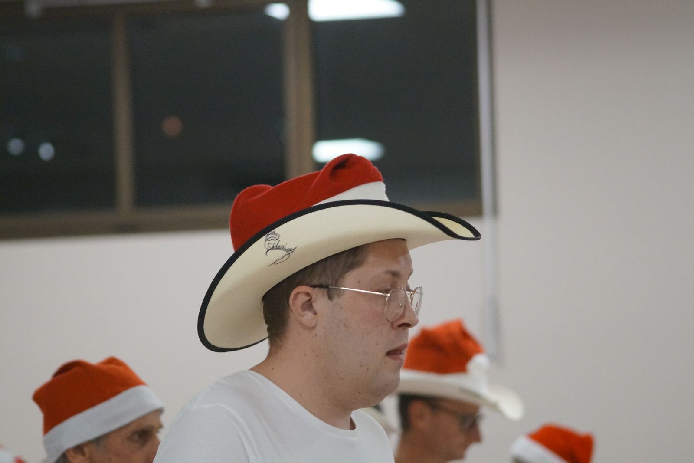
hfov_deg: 11.4
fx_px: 3470
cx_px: 347
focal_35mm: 180
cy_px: 232
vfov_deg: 7.6
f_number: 4
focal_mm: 120
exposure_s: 1/200
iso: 3200
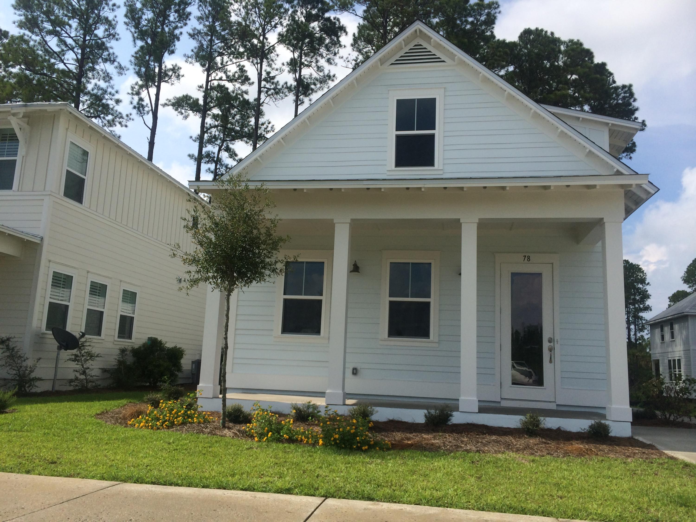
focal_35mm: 30
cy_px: 261
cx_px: 348
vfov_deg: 46.8
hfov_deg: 60.0
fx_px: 603
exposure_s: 1/3165
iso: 32
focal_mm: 4.12
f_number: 2.2
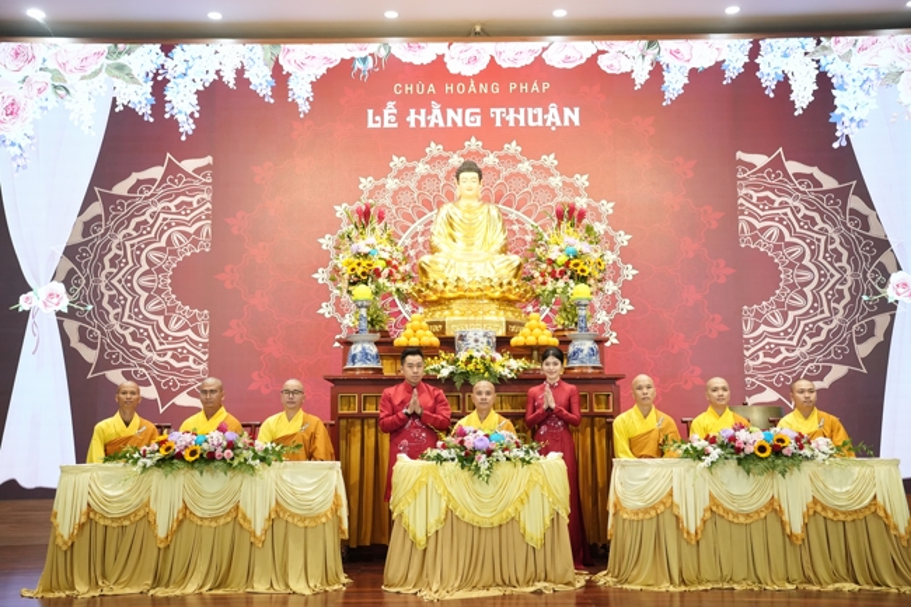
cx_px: 456
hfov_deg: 46.4
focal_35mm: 42
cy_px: 304
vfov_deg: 31.9
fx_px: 1062
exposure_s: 1/400
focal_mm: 42
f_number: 2.5
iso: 3200
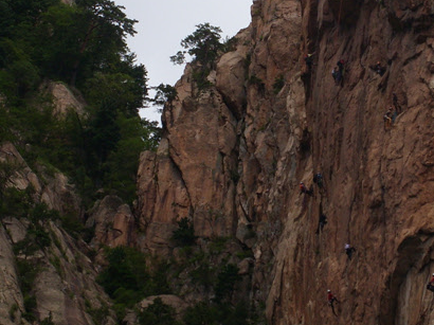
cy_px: 40
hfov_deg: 9.6
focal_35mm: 205
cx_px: 339
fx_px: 2569
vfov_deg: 7.2
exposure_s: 1/620
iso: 50
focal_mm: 17.4
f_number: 4.9
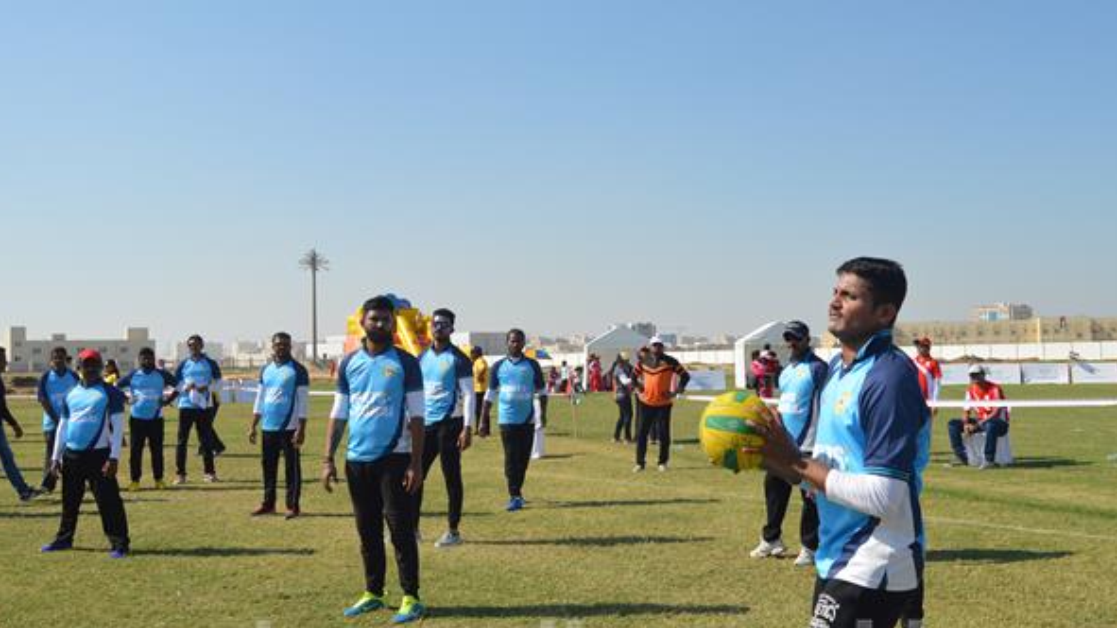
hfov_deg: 52.8
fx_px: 1125
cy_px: 316
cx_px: 565
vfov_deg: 31.2
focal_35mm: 38
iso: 100
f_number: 9
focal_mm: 22
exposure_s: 1/320
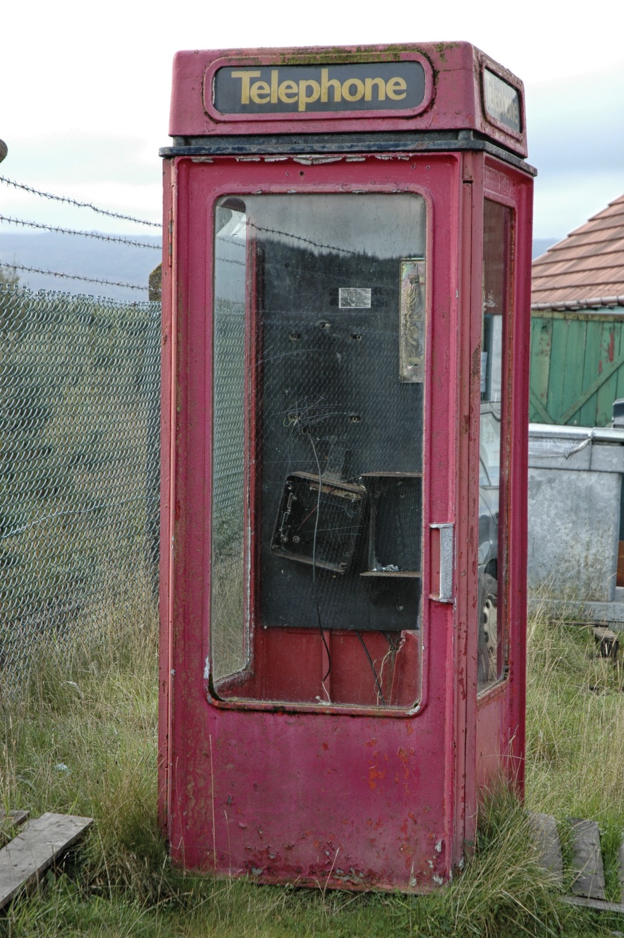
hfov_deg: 14.7
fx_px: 2422
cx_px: 312
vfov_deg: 21.9
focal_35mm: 93
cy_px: 469
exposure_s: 1/160
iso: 200
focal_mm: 62
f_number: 6.3
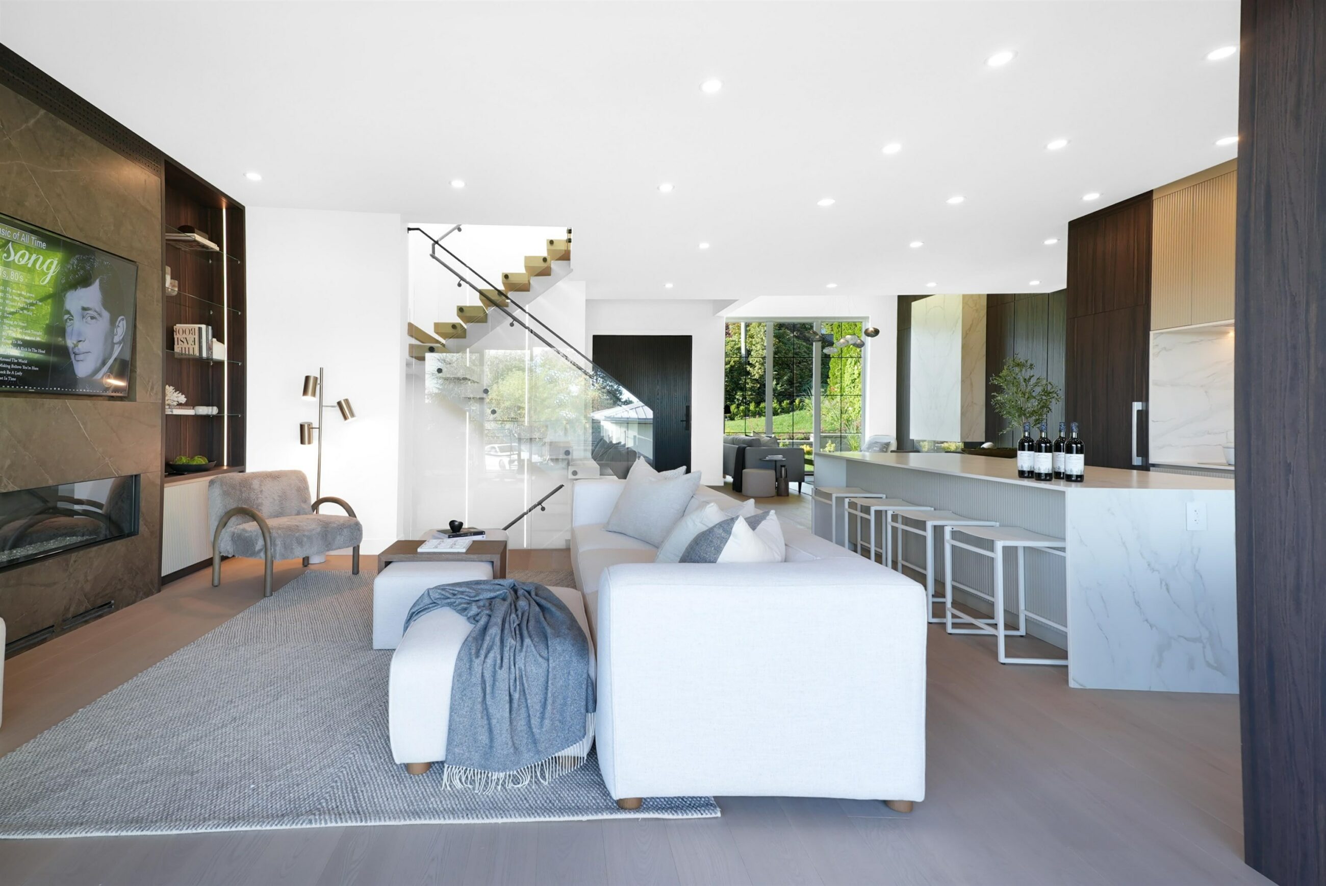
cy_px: 443
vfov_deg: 73.8
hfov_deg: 96.7
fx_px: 590
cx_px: 663
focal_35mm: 16
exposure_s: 1/250
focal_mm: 16
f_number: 5
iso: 200
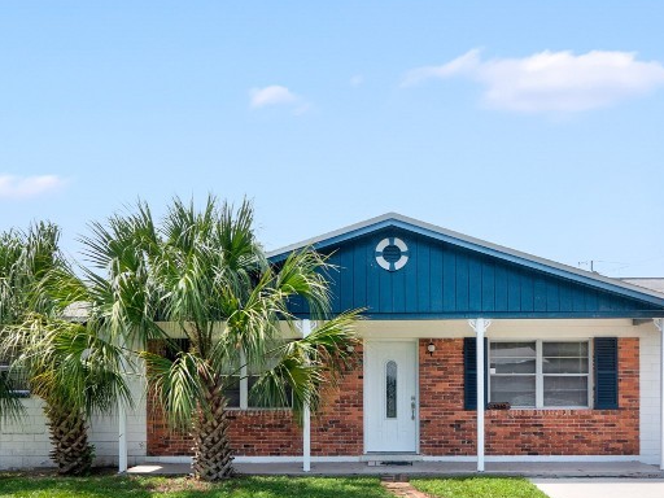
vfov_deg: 49.7
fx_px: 537
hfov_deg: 63.0
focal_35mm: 28
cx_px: 392
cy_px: 276
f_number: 8
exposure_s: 1/500
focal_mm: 7
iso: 200
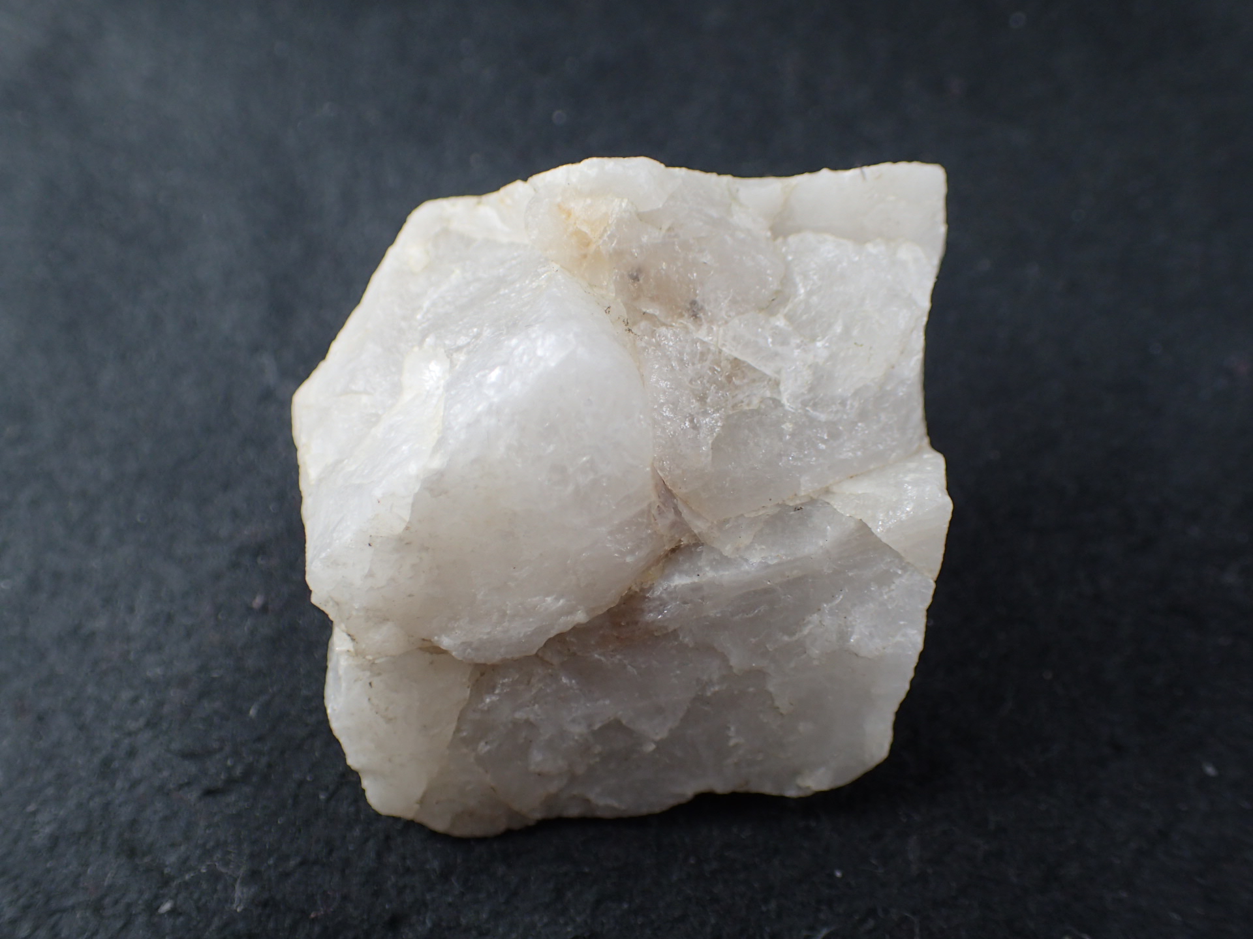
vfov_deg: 40.7
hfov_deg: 52.6
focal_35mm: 35
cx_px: 626
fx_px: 1267
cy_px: 470
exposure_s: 1/125
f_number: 2.6
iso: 125
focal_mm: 6.42
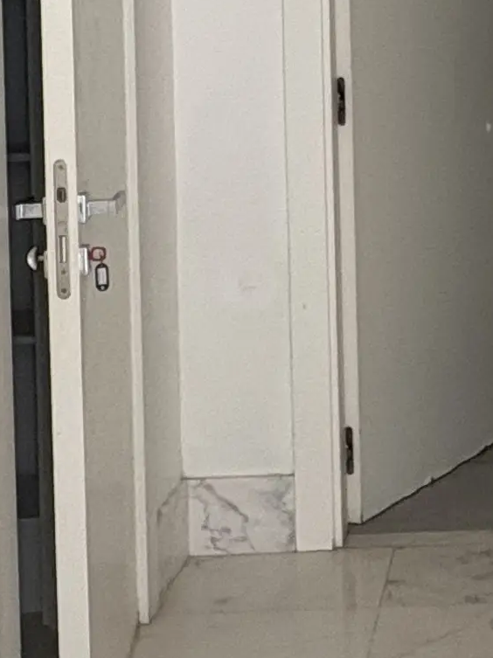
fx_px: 1425
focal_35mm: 75
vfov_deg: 25.3
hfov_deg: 18.6
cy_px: 81
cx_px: 596
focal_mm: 2.22
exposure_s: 1/99
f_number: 2.2
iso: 160
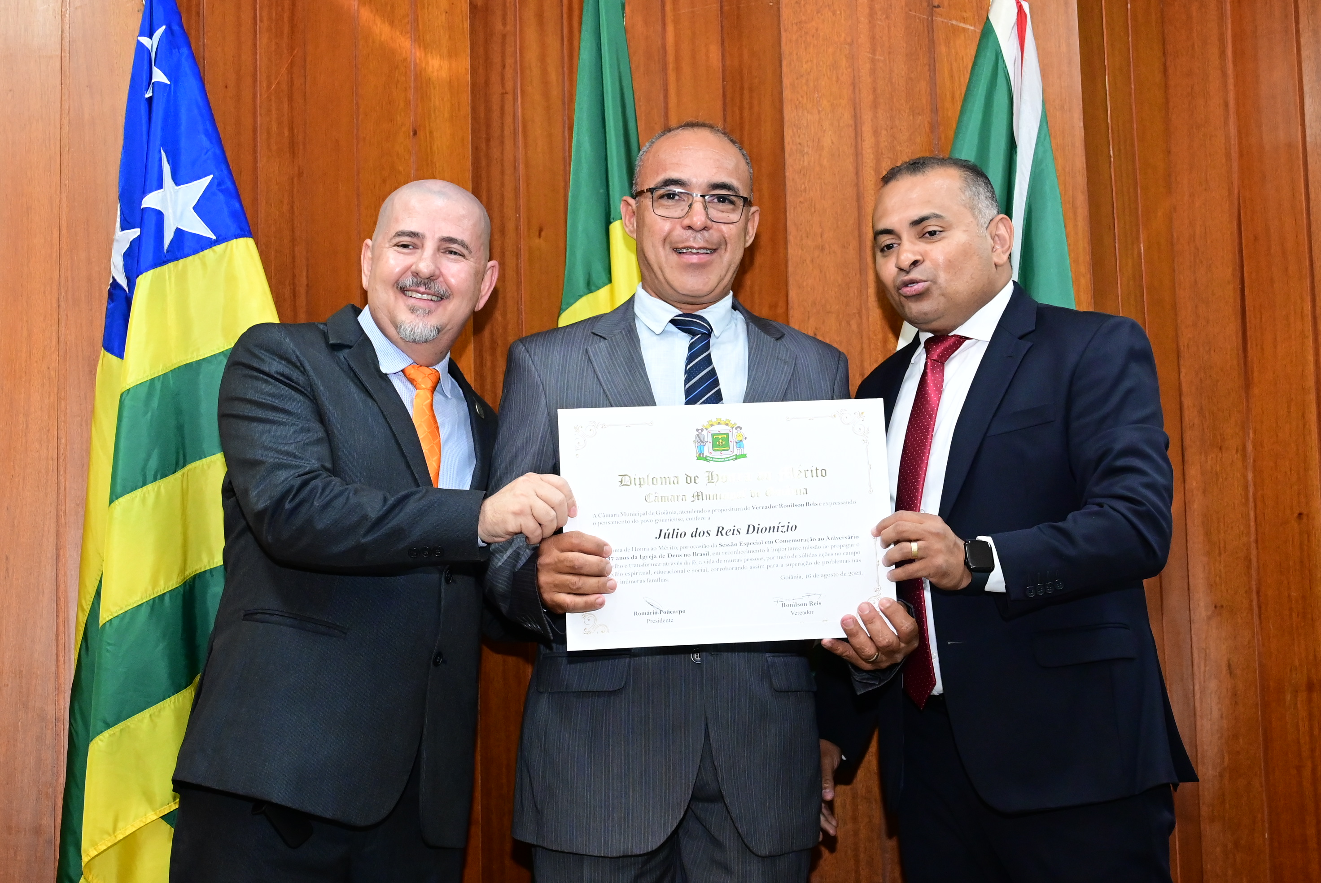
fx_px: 2240
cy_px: 442
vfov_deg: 22.3
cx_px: 660
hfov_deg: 32.9
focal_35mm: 61
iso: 4000
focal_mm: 41
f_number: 4.5
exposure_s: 1/125
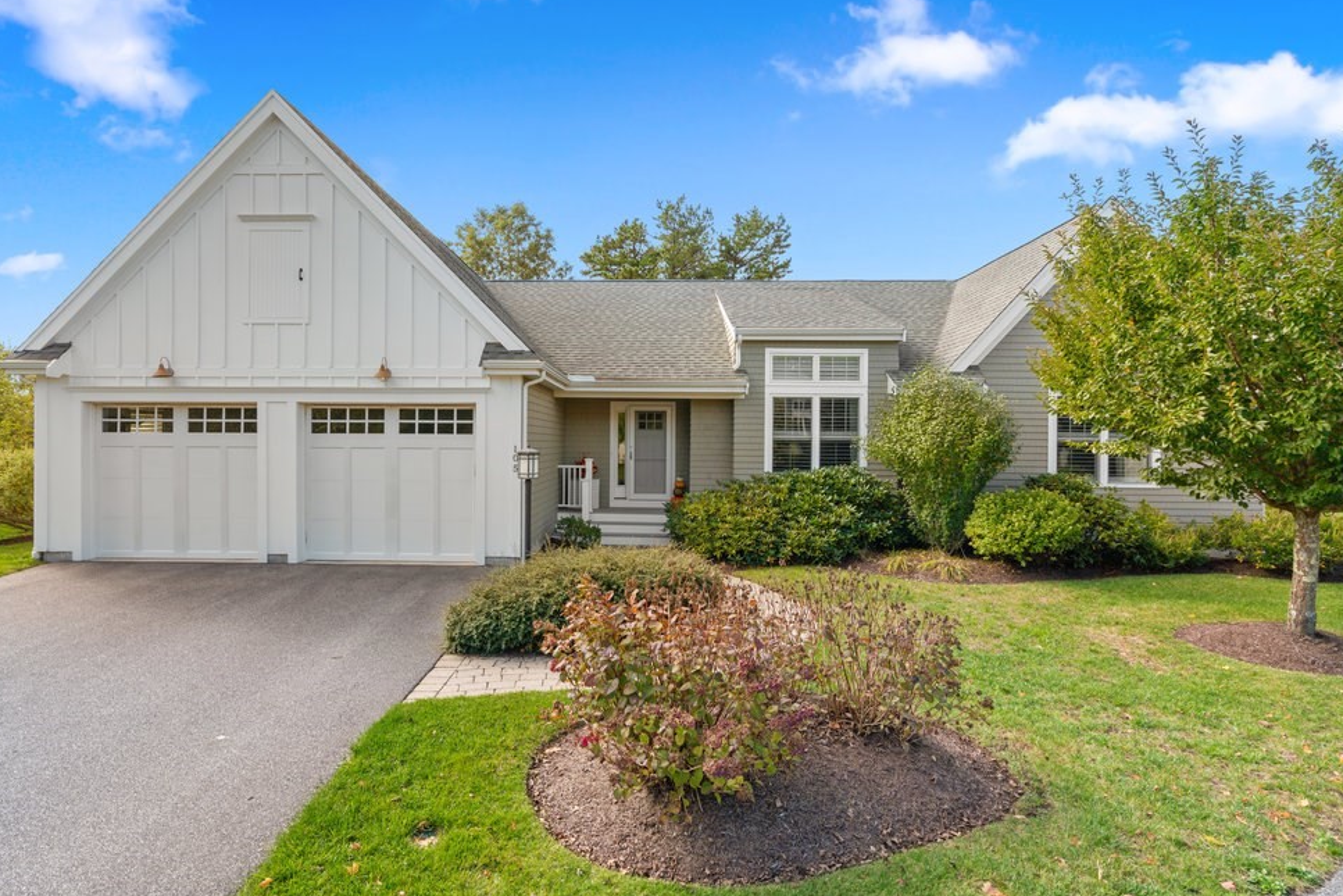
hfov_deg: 89.9
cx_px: 636
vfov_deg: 67.4
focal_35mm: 18
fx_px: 672
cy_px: 442
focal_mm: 17
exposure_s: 1/40
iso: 100
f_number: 8
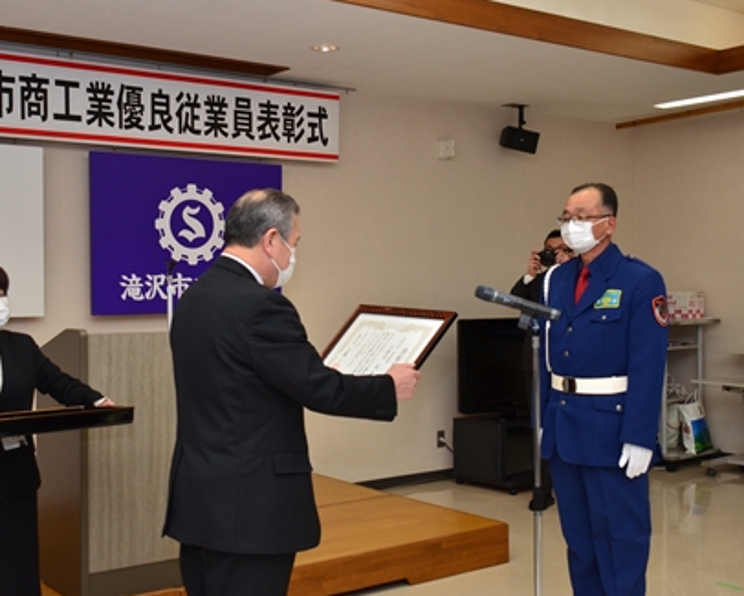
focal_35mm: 45
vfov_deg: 33.4
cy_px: 296
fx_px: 991
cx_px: 356
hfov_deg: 41.1
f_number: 5.6
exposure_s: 1/250
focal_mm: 26
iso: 640
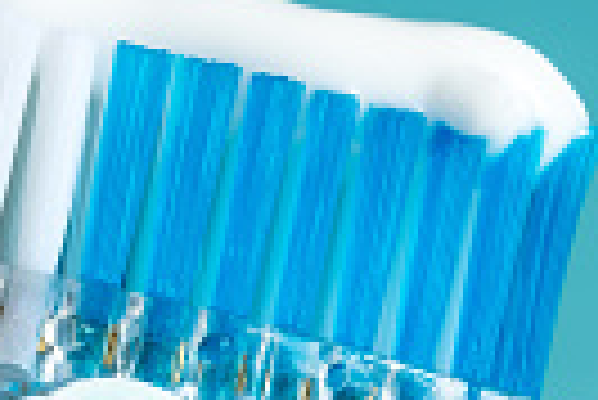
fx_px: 4289
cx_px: 492
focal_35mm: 258
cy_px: 384
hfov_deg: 8.0
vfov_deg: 5.3
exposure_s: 1.6
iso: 100
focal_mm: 45
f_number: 14
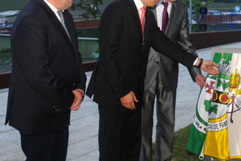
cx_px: 198
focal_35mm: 79
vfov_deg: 17.3
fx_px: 529
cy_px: 75
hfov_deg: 25.2
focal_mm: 28
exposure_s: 1/50
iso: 500
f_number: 3.5
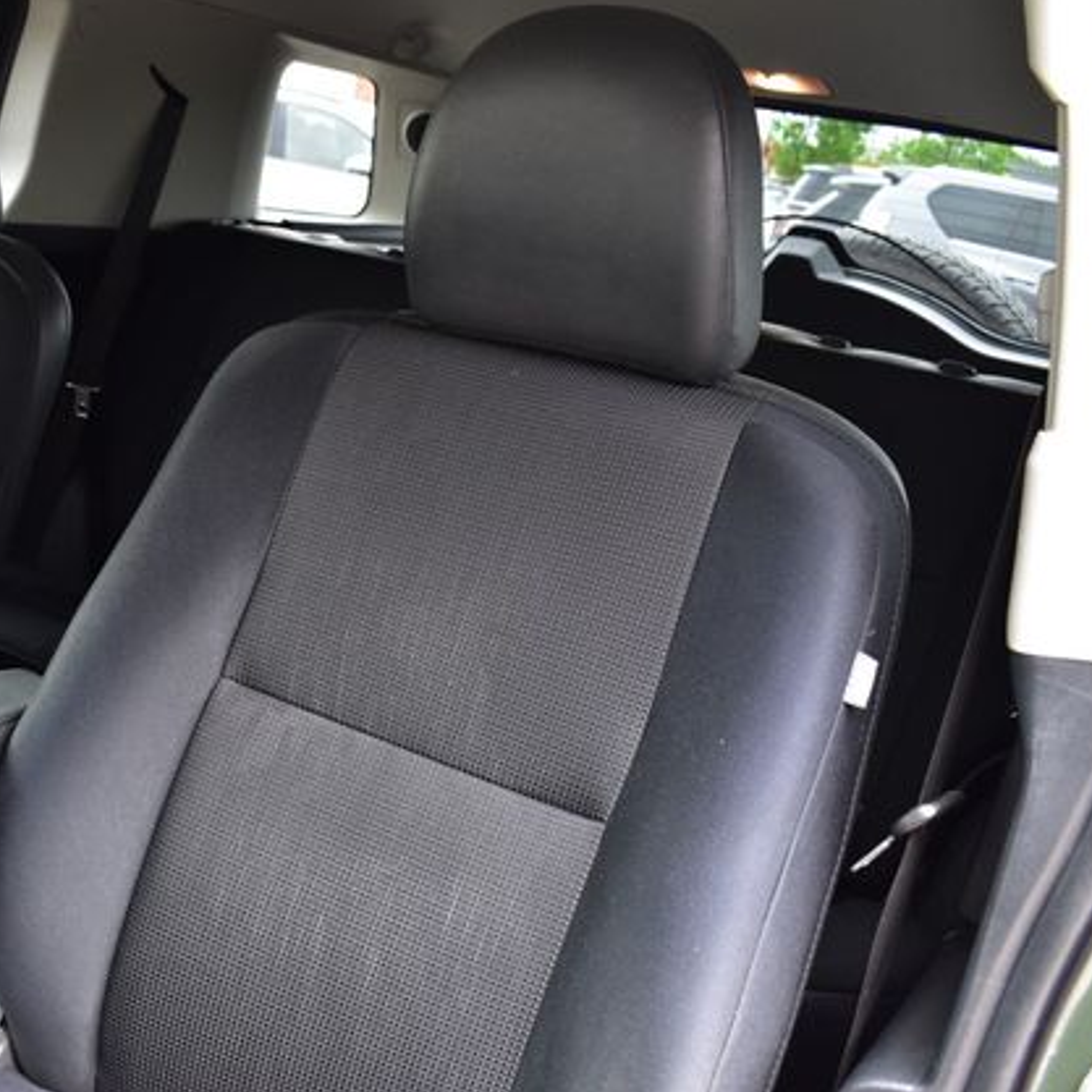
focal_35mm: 43
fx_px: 1535
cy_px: 542
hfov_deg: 38.3
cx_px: 293
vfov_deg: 39.2
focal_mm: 22
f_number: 7.1
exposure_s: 1/25
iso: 400
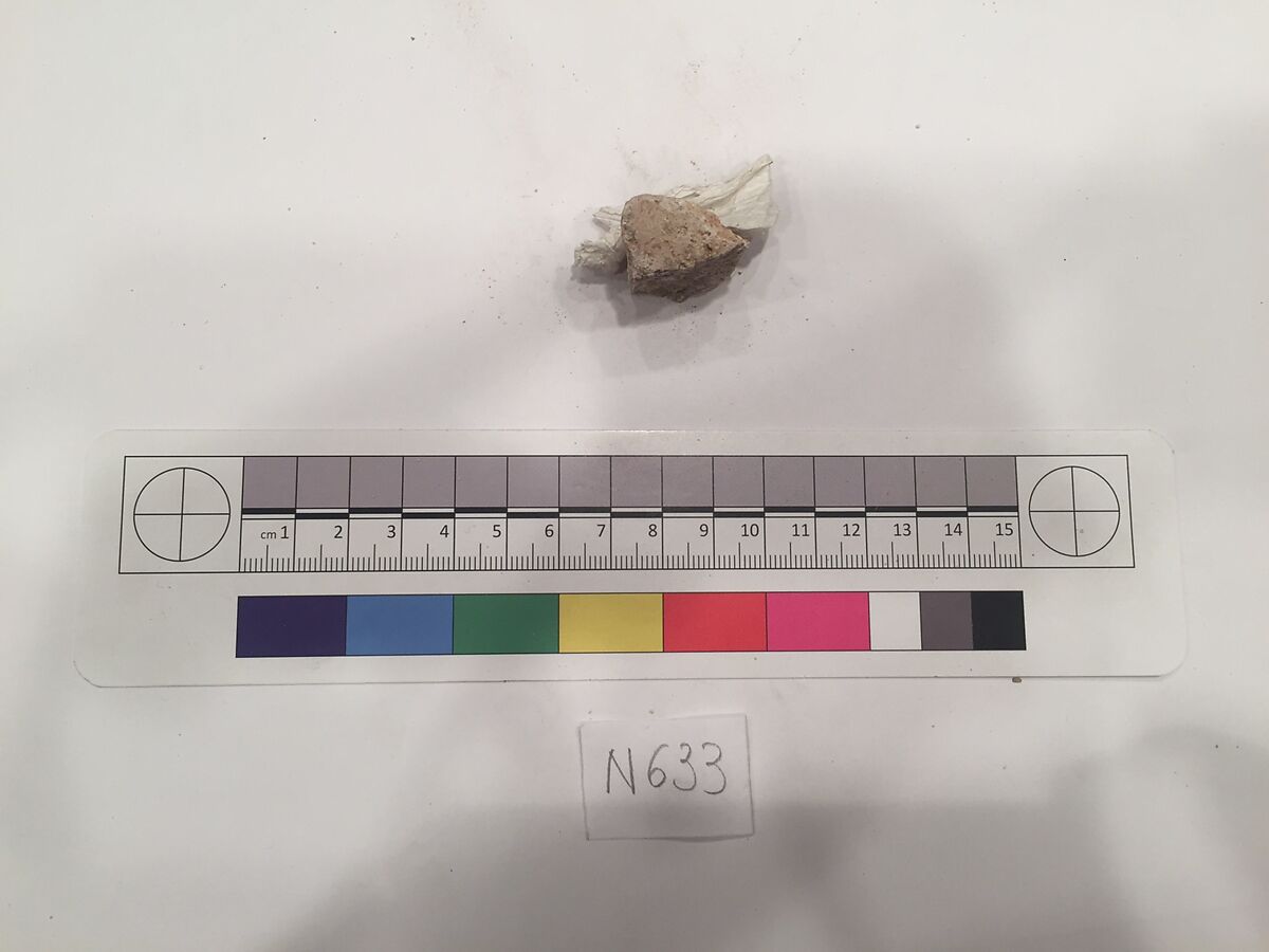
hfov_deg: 61.7
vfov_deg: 48.2
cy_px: 476
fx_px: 1063
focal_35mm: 29
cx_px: 634
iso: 40
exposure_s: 1/60
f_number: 2.2
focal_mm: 4.15
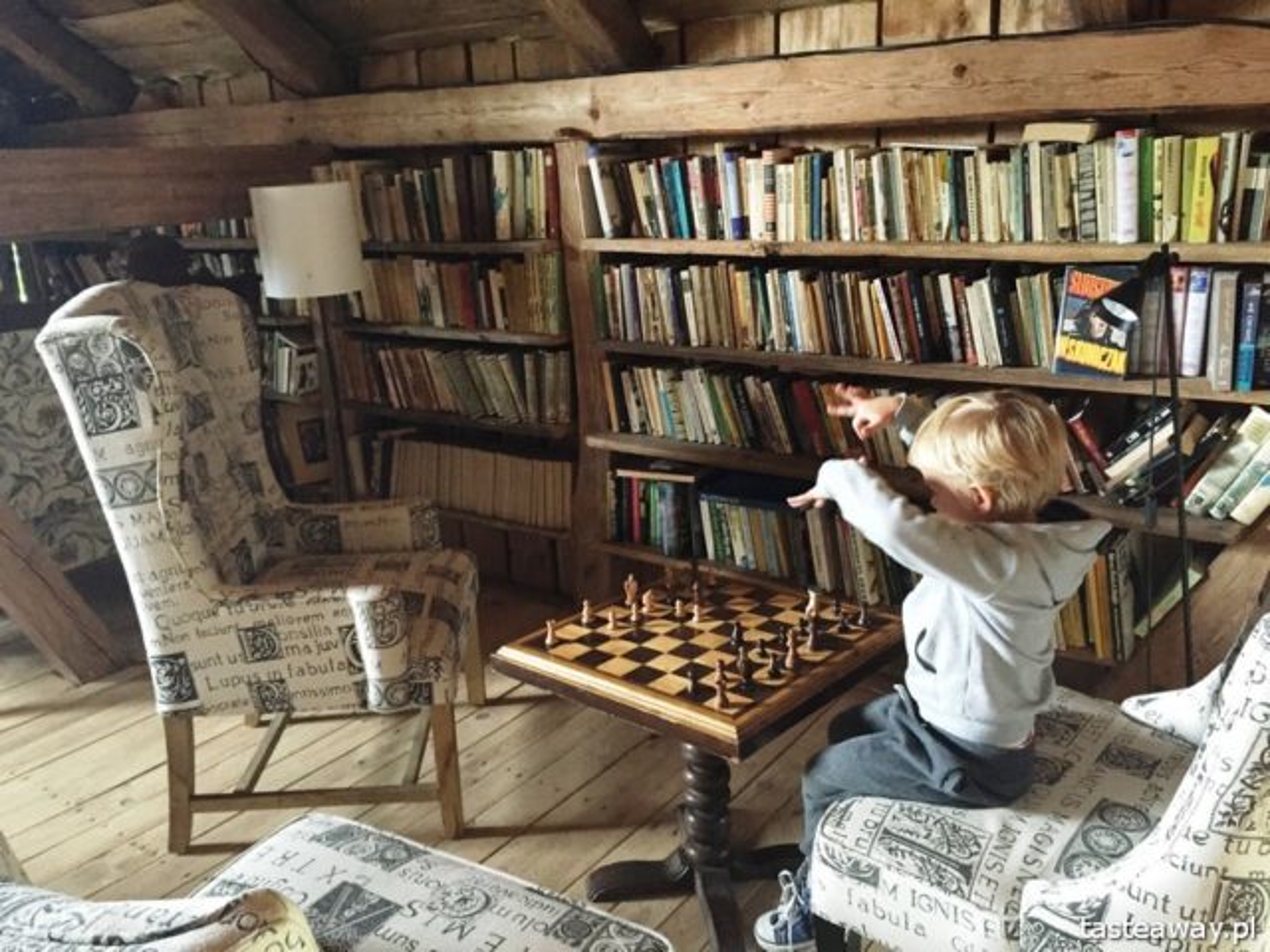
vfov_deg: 48.2
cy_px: 476
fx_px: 1064
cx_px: 635
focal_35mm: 29
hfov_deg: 61.7
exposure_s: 1/15
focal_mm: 4.15
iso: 320
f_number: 2.2
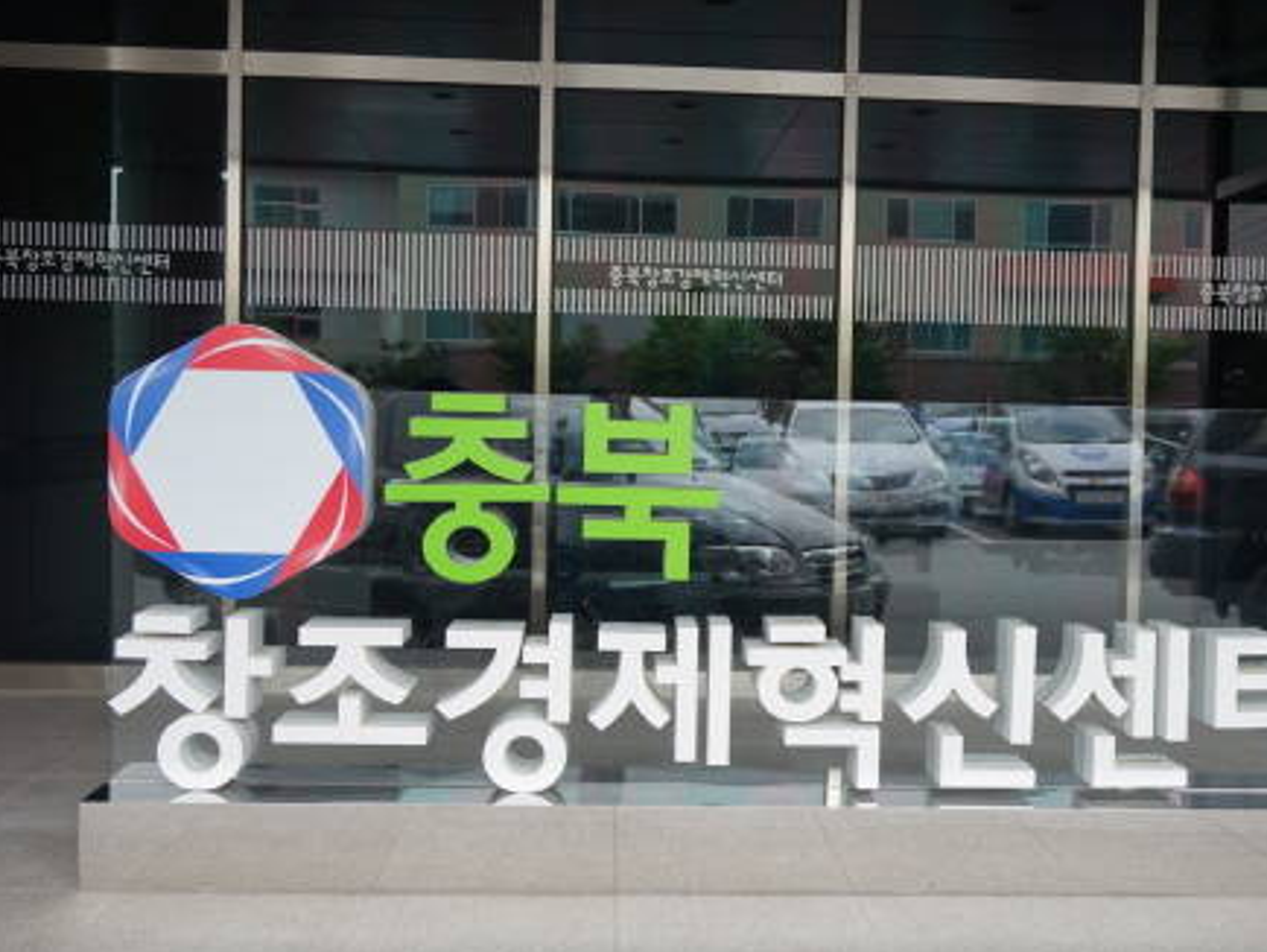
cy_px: 476
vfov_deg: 34.7
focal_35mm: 42
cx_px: 712
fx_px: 1522
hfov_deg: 45.1
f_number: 5
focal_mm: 25
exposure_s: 1/60
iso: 100
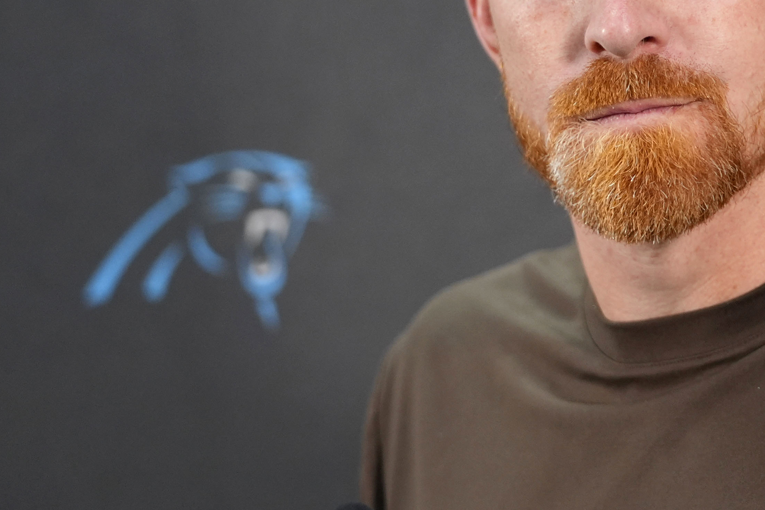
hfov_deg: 5.2
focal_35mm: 396
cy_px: 153
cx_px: 722
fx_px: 8414
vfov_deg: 3.5
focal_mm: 147
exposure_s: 1/320
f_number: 2.8
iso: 1600
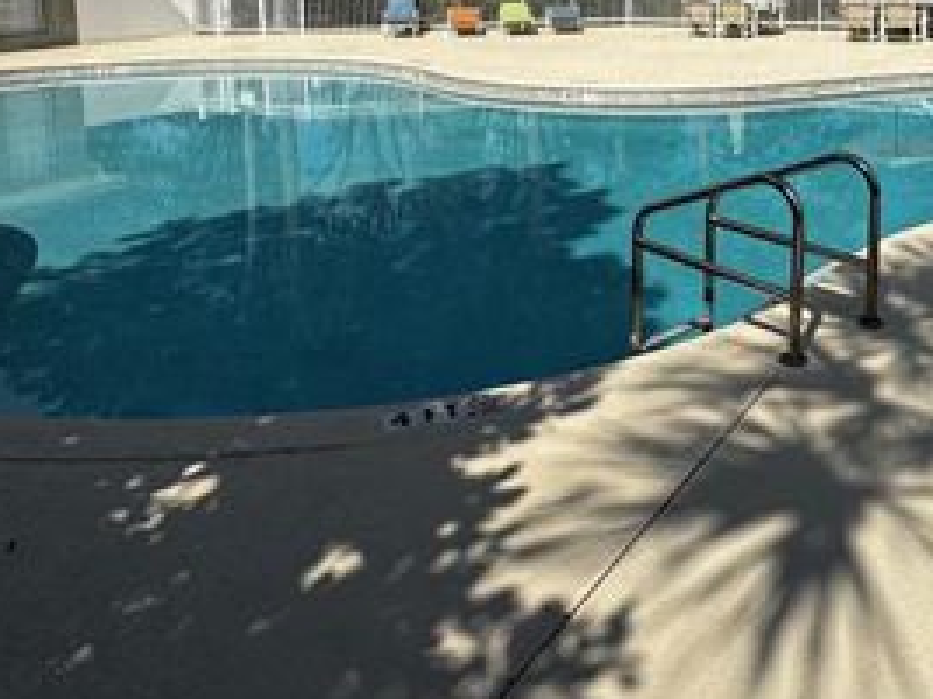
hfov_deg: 48.9
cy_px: 42
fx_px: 997
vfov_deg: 35.8
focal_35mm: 37
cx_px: 655
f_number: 2.2
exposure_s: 1/2208
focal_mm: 2.22
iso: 50
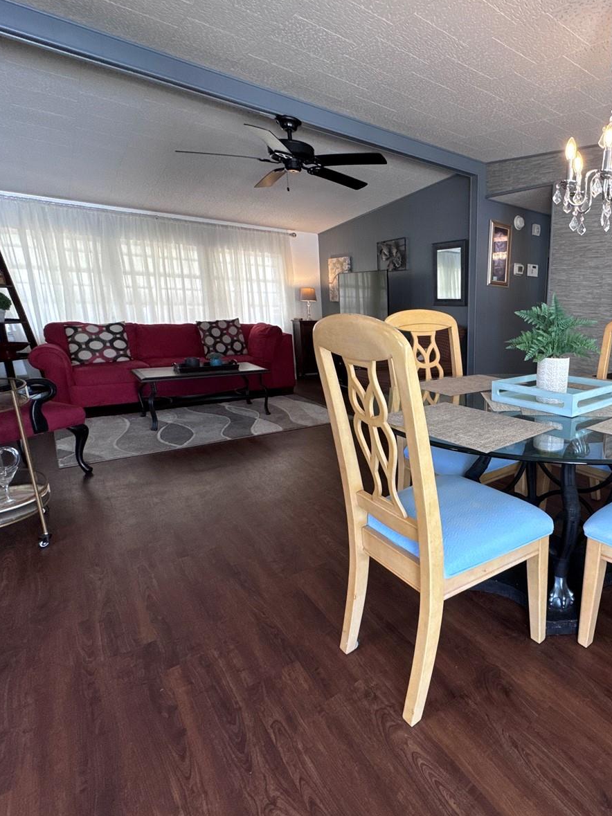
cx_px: 492
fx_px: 448
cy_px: 407
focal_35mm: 19
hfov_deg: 62.7
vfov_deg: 84.7
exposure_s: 1/120
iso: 250
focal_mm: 2.22
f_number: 2.2
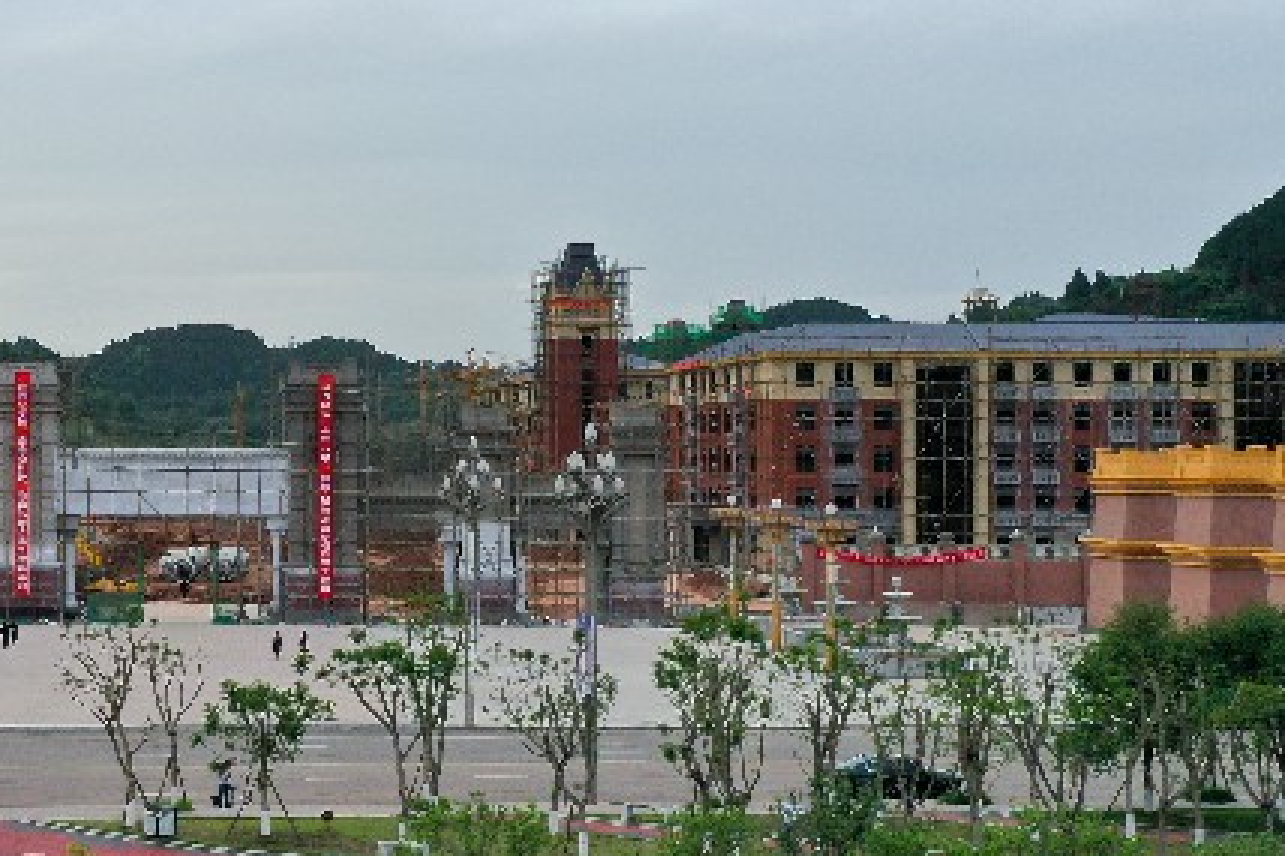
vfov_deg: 20.3
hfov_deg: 29.0
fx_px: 2390
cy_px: 414
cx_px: 144
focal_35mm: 67
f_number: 4.5
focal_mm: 10.26
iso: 100
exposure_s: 1/120
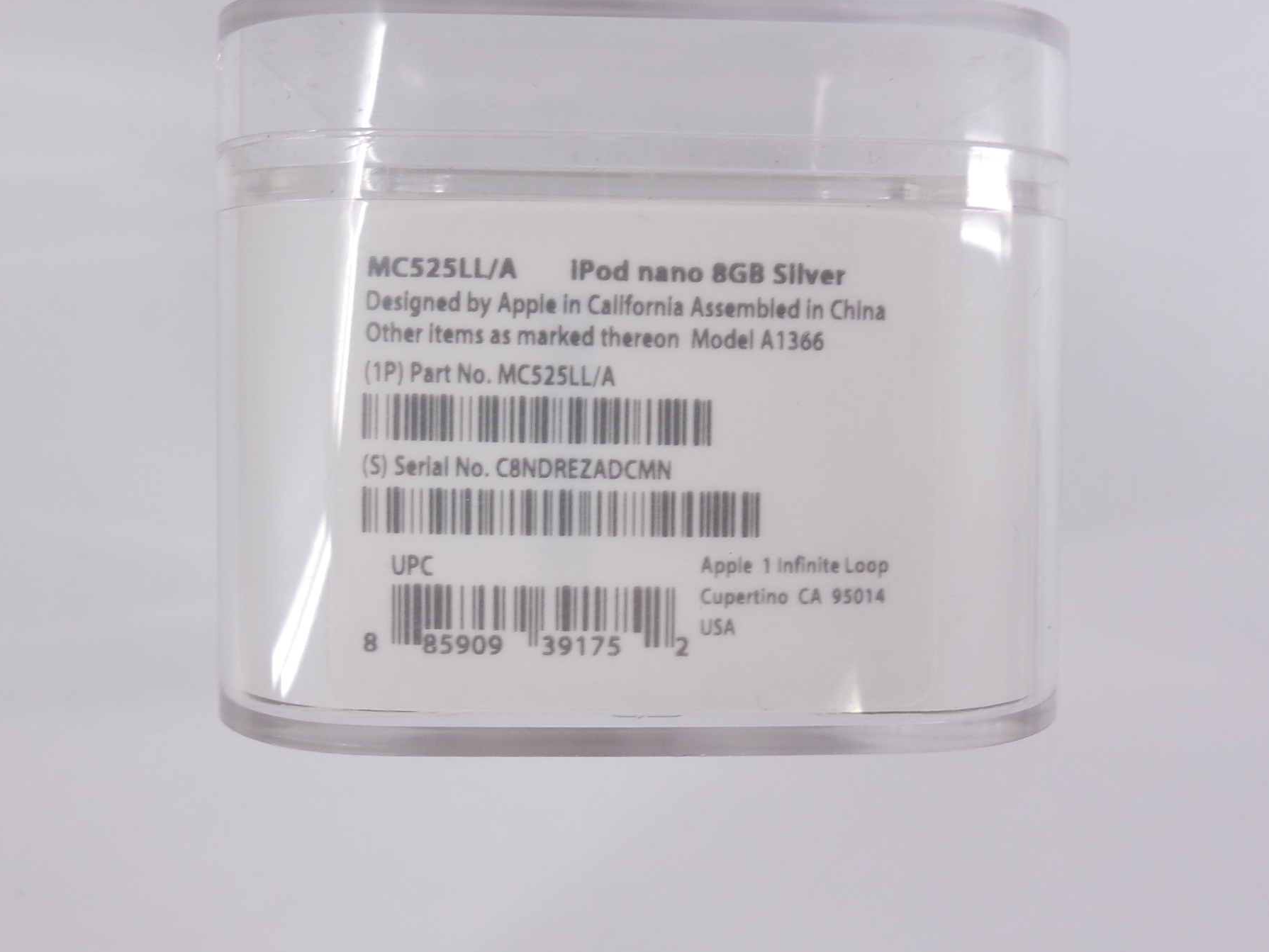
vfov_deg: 42.8
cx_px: 644
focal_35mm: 33
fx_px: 1210
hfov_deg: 55.3
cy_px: 386
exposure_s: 1/30
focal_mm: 4.6
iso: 125
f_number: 3.5
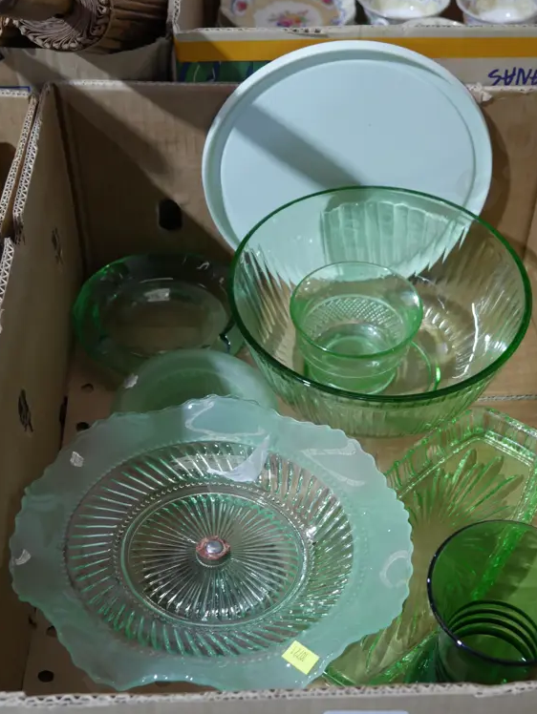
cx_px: 334
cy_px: 379
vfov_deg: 36.8
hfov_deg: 28.0
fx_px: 1074
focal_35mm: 52
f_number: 4.1
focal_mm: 19
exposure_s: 1/60
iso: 800
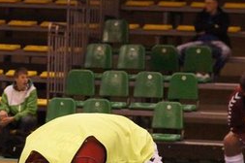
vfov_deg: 5.1
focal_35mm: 270
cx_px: 107
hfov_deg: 7.6
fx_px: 1835
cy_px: 172
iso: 6400
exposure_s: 1/400
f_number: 6.3
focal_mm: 70
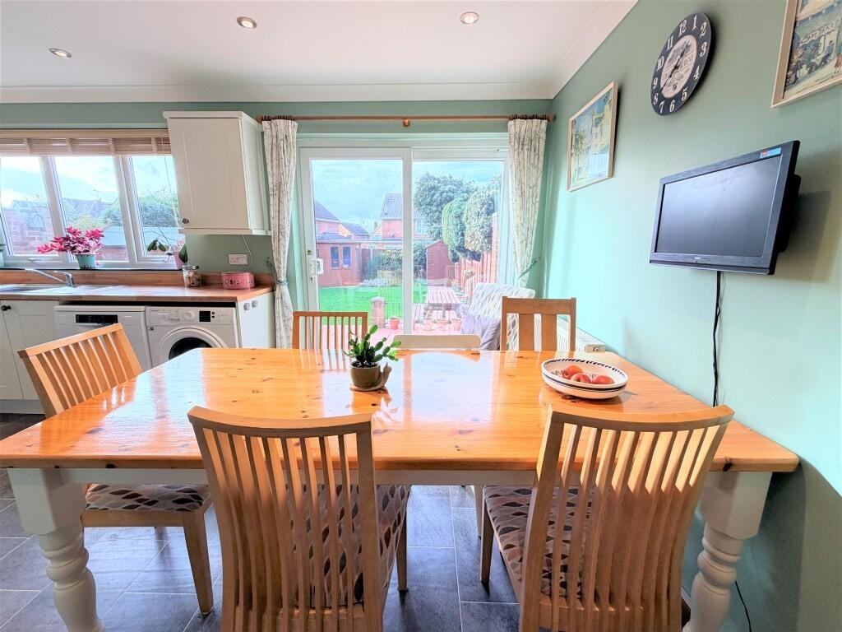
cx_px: 421
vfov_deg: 85.7
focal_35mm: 14
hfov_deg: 102.1
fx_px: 341
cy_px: 316
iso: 80
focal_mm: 2.22
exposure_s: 1/100
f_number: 2.2
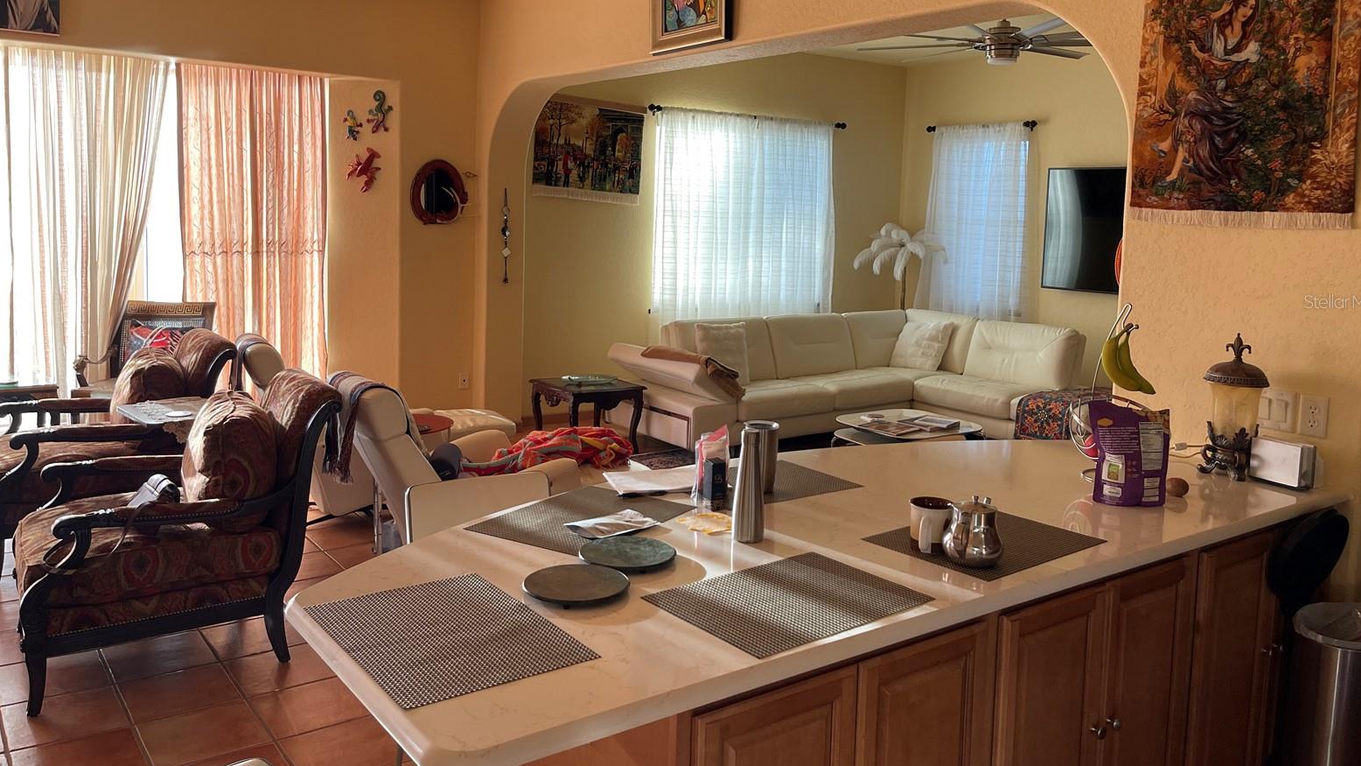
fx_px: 1010
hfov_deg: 67.9
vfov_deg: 41.3
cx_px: 687
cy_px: 301
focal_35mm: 28
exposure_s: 1/121
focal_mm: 5.1
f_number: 1.6
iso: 100
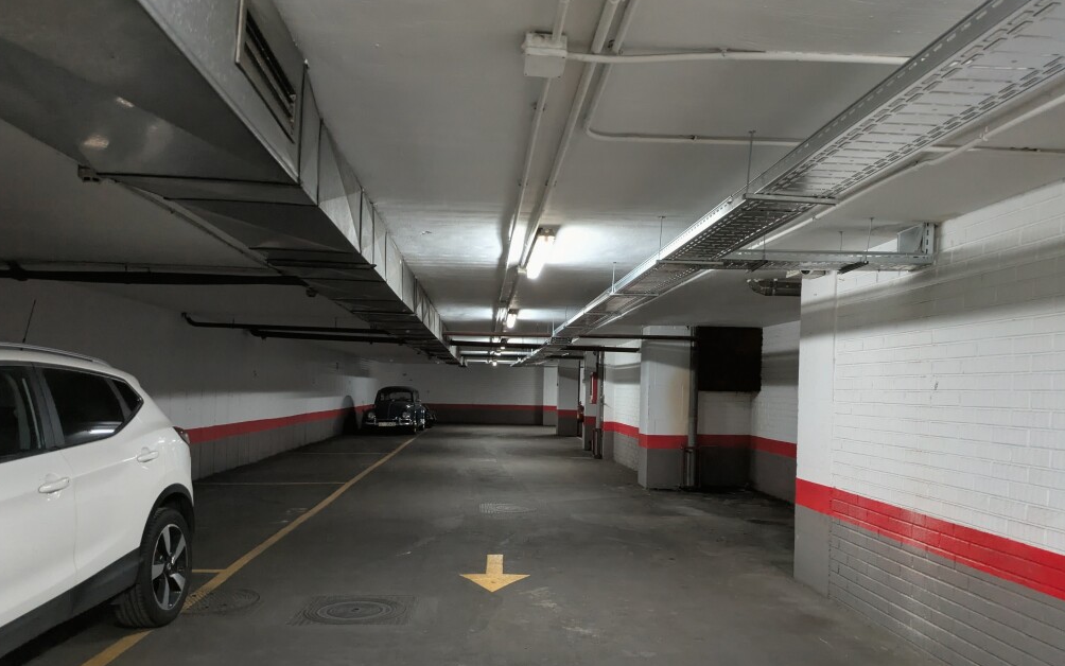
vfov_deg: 45.8
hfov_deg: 68.4
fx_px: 784
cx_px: 531
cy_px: 398
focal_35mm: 27
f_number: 1.89
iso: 1436
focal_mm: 5.43
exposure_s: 1/16.7
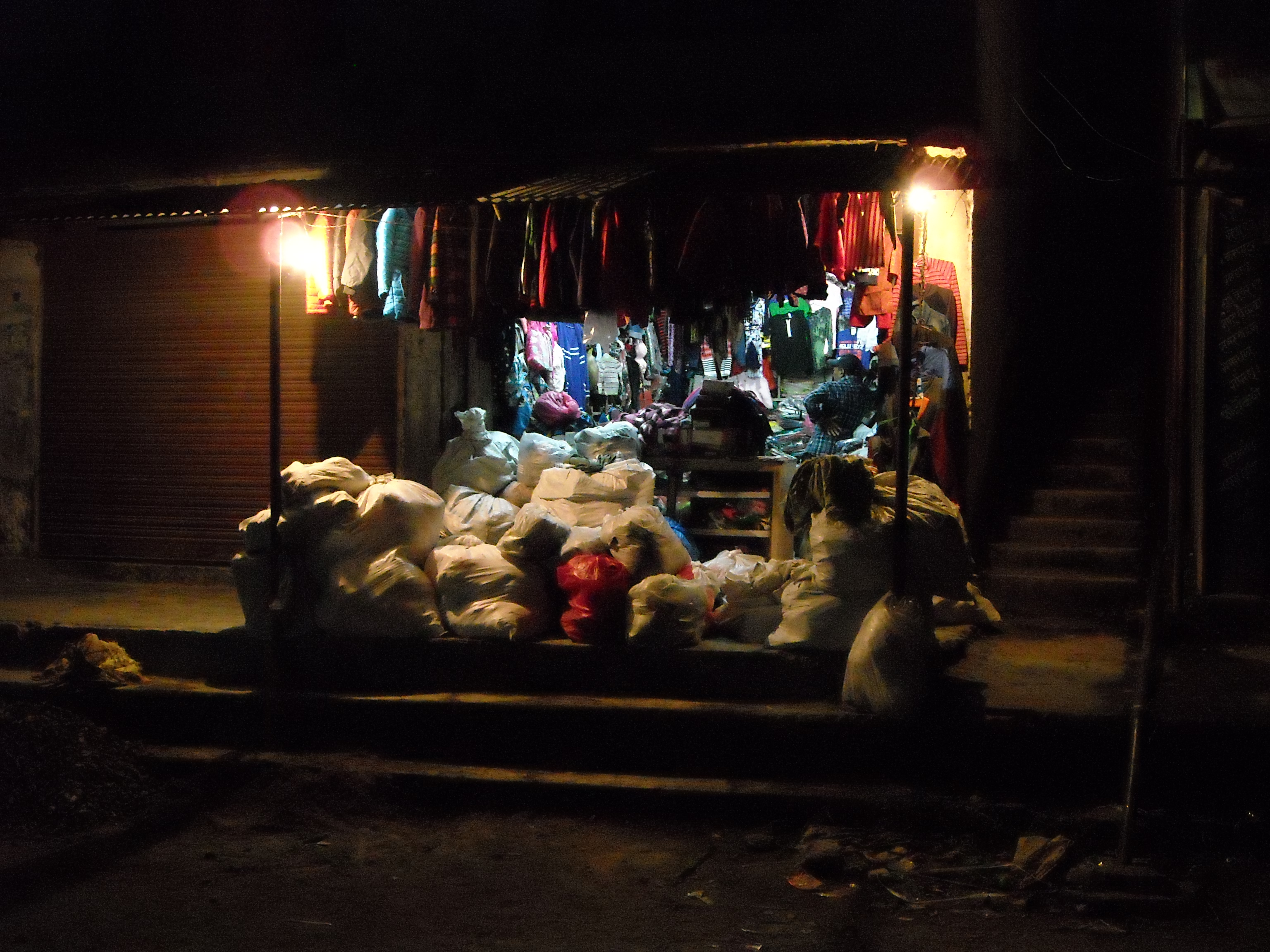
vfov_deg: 32.9
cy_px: 476
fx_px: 1614
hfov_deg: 42.9
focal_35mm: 44
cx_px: 635
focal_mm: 7.1
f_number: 3.1
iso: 800
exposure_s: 1/15
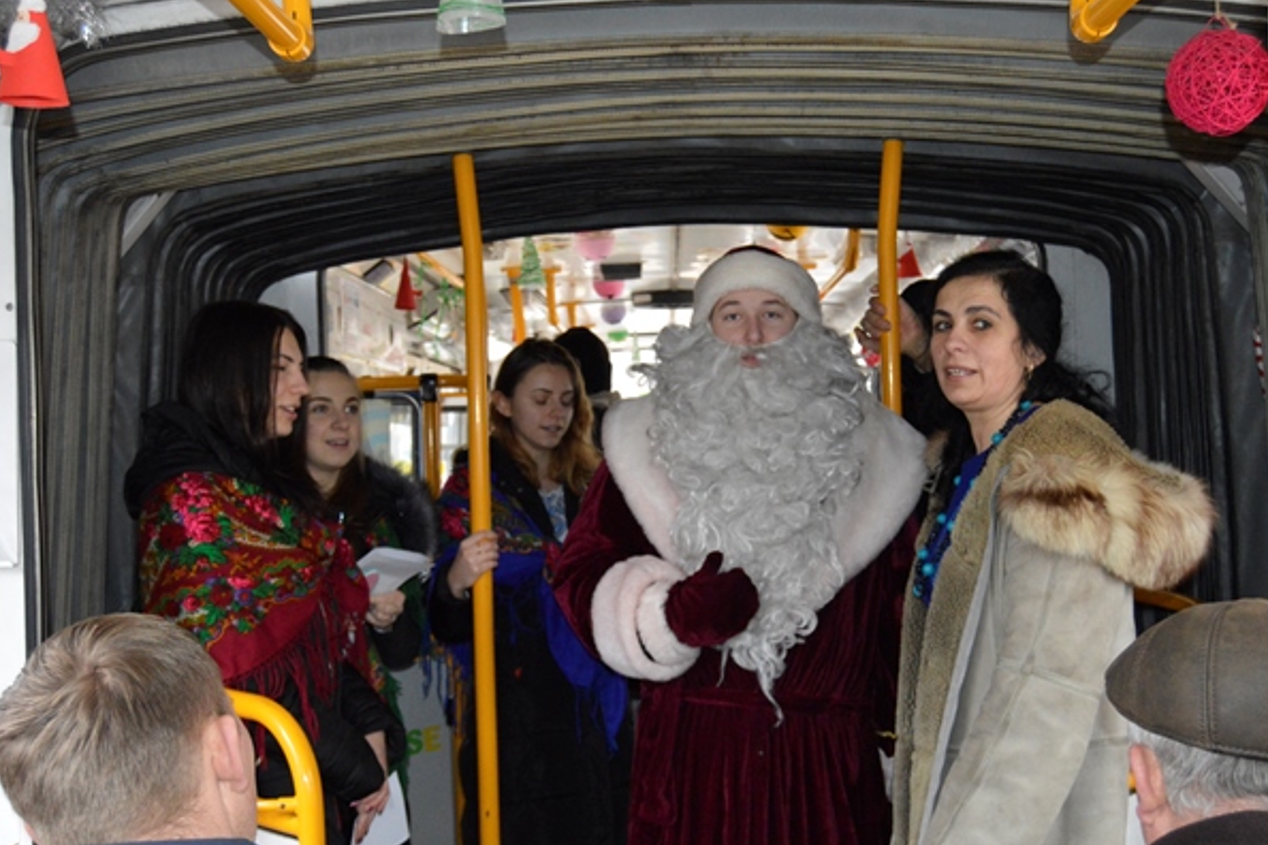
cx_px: 679
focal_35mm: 42
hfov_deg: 46.4
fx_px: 1479
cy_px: 420
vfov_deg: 31.9
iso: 2200
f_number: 4
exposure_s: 1/60
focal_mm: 26
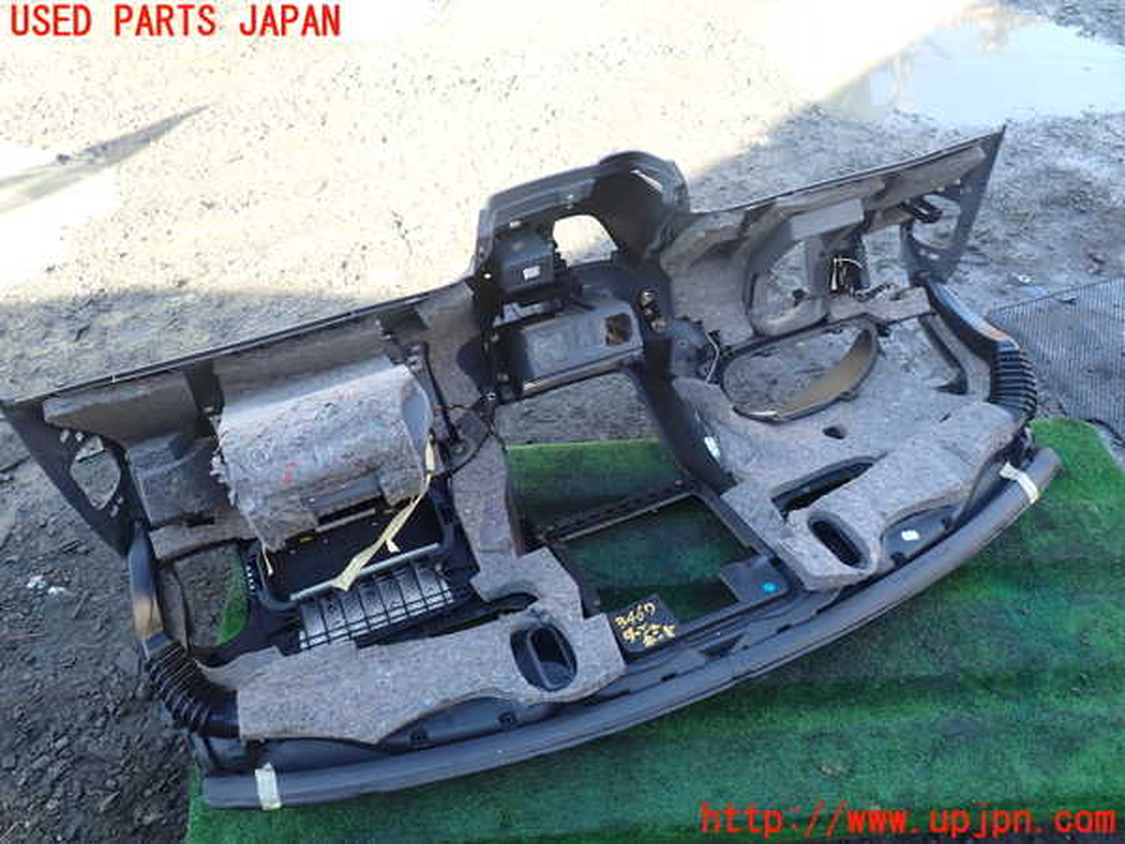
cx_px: 562
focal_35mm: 25
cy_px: 422
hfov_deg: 69.4
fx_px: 812
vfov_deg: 54.9
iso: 100
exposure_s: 1/100
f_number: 2.8
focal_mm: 4.5
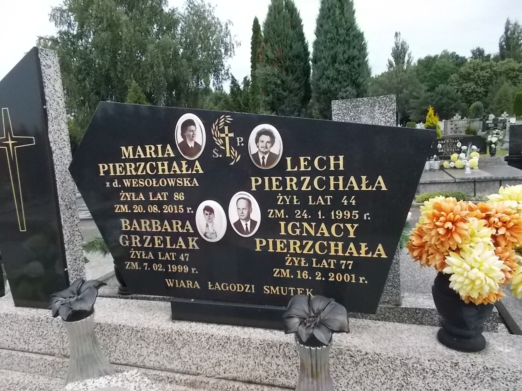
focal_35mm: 26
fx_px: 392
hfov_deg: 67.3
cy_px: 196
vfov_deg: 53.1
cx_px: 261
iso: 400
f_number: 8
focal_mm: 4.6
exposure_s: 1/400
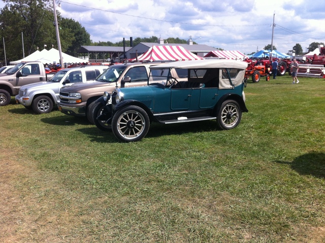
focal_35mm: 35
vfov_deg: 40.6
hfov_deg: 52.7
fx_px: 328
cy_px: 122
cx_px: 162
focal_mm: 3.85
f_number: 2.8
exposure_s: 1/1160
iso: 80
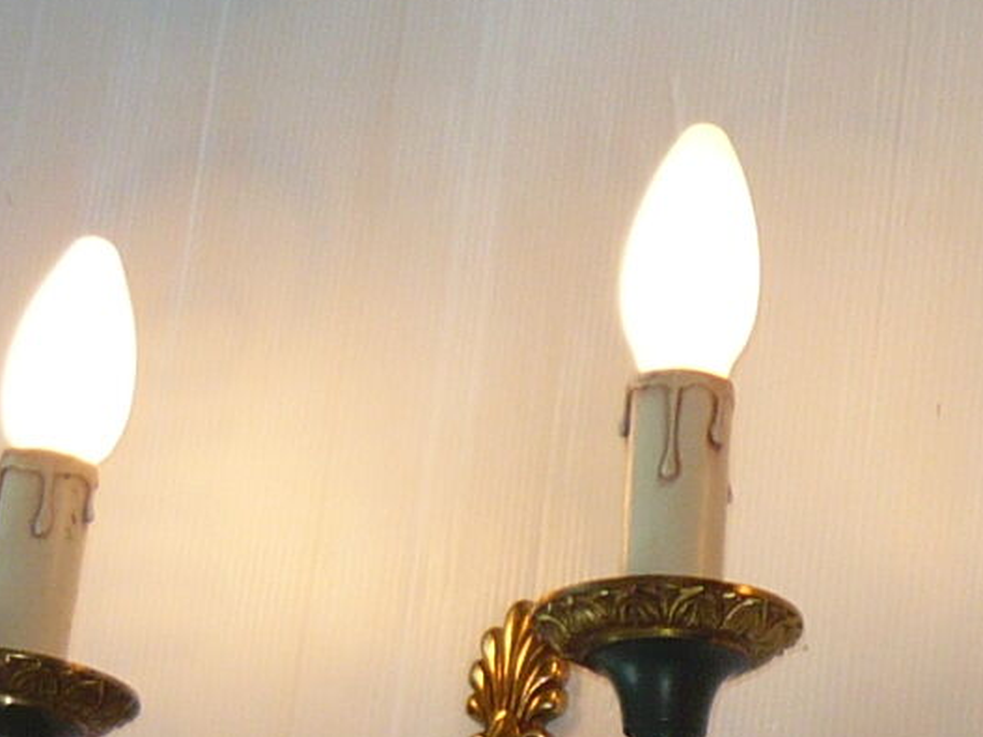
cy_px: 808
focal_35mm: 158
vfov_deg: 9.3
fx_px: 4486
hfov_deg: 12.2
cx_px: 1265
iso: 100
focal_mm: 5.5
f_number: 2.8
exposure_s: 1/200
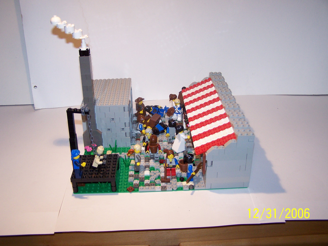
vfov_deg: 37.7
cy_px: 123
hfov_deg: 49.0
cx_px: 164
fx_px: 360
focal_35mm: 38
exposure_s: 1/60
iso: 140
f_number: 2.8
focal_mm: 6.3
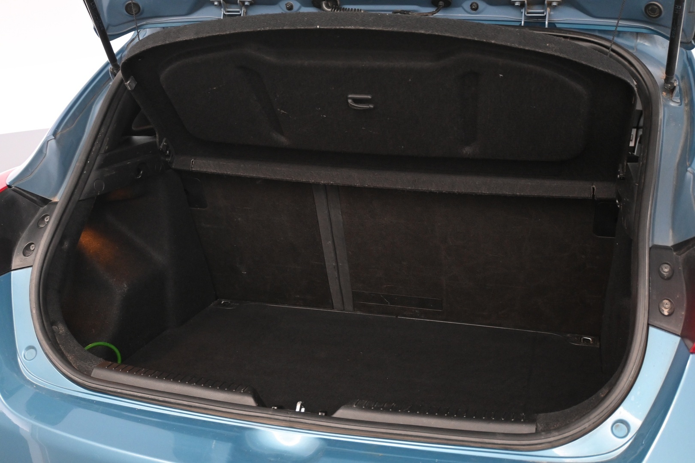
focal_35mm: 41
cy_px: 232
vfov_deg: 32.4
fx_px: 796
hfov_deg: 47.2
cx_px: 348
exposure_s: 1/40
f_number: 4.5
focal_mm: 27.5
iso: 1800
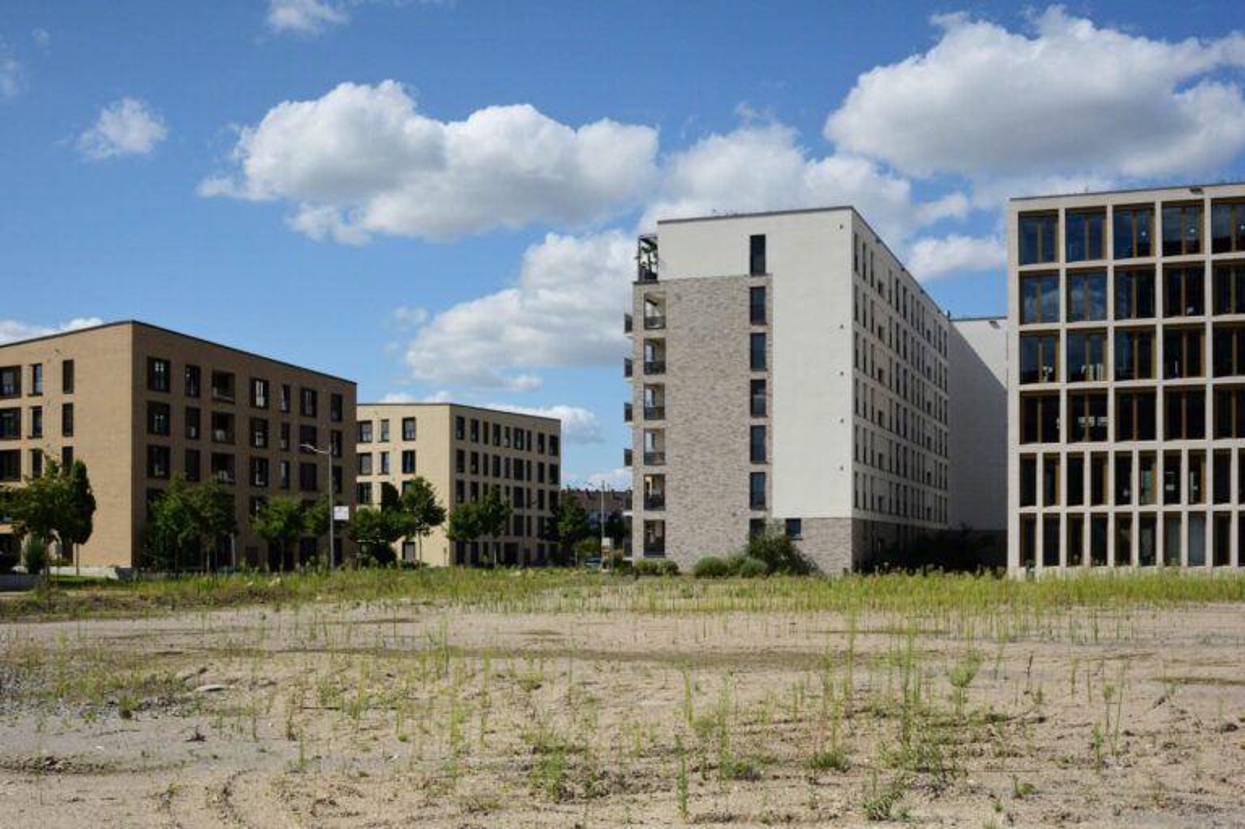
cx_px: 622
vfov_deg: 33.4
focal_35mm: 40
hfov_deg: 48.5
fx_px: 1382
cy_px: 414
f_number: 11
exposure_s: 1/4000
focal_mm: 40
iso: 1600
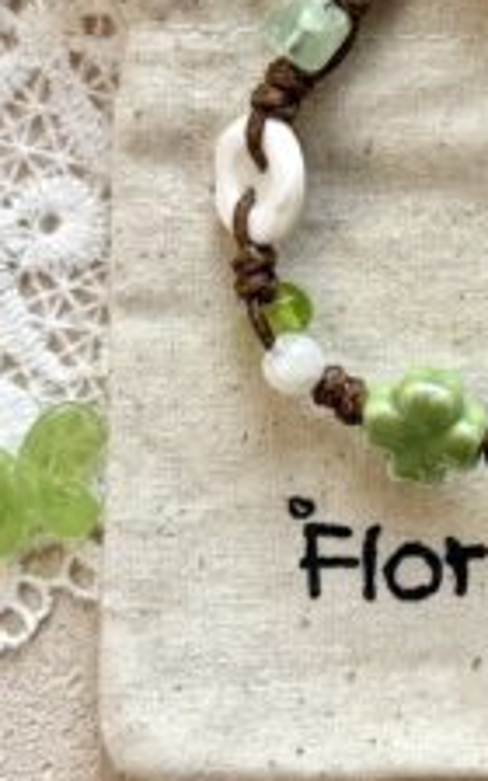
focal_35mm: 130
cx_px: 429
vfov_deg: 16.0
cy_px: 253
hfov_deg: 10.0
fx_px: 2766
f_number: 1.78
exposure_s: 1/180
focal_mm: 6.76
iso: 50
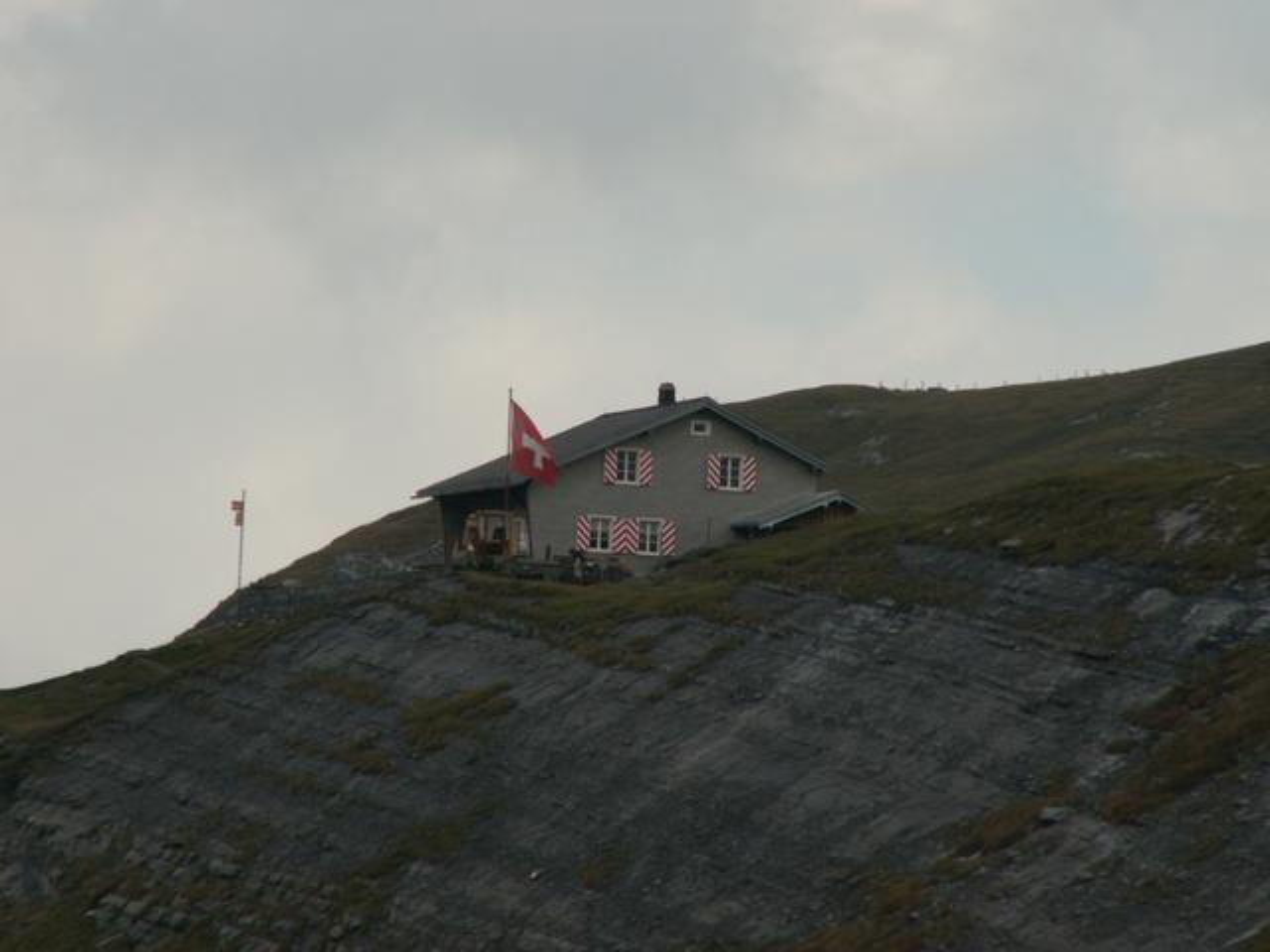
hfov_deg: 4.7
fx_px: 15409
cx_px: 635
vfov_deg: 3.5
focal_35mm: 420
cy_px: 476
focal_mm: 69.45
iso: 50
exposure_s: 1/200
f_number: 7.1
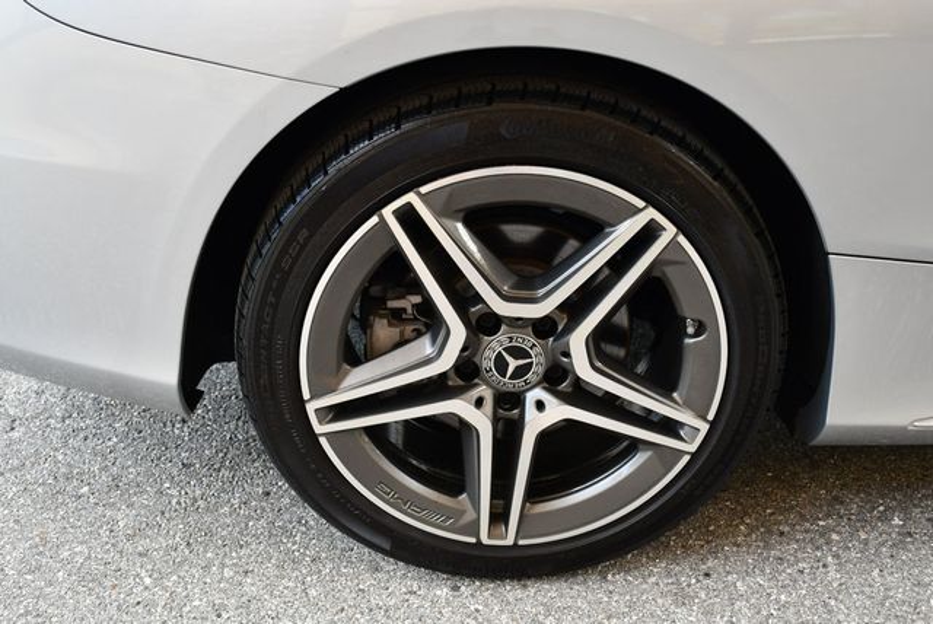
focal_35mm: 40
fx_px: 1038
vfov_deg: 33.5
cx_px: 466
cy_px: 312
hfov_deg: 48.4
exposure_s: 1/250
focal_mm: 20
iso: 400
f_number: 4
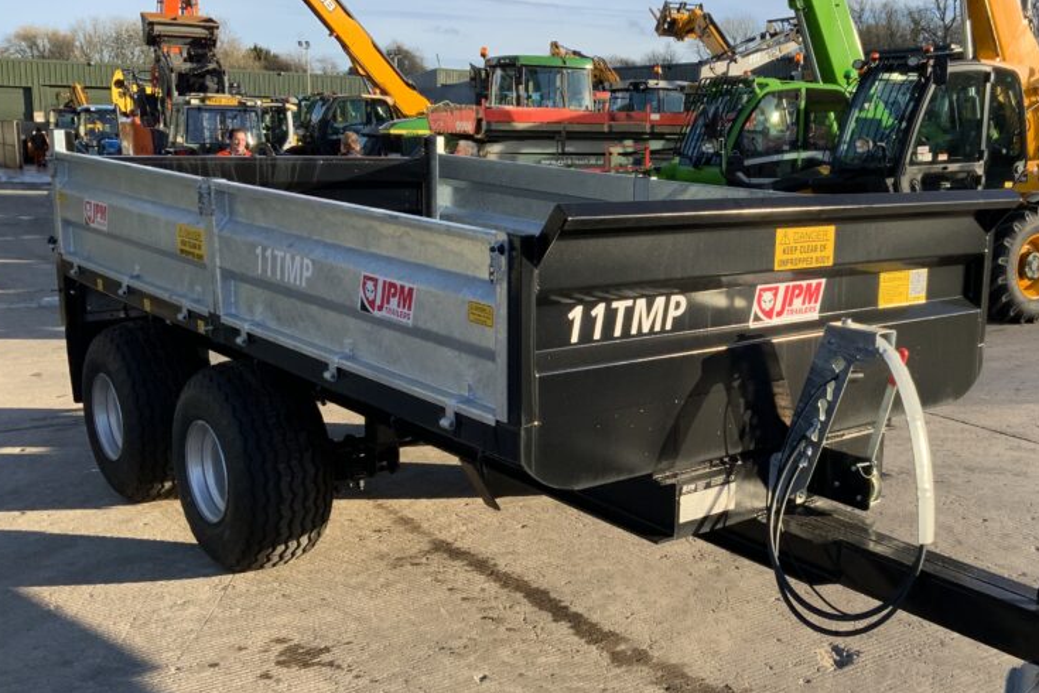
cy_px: 382
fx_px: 1212
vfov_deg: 31.9
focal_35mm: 42
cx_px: 705
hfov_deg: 45.6
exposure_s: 1/719
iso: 16
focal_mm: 3
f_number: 1.8
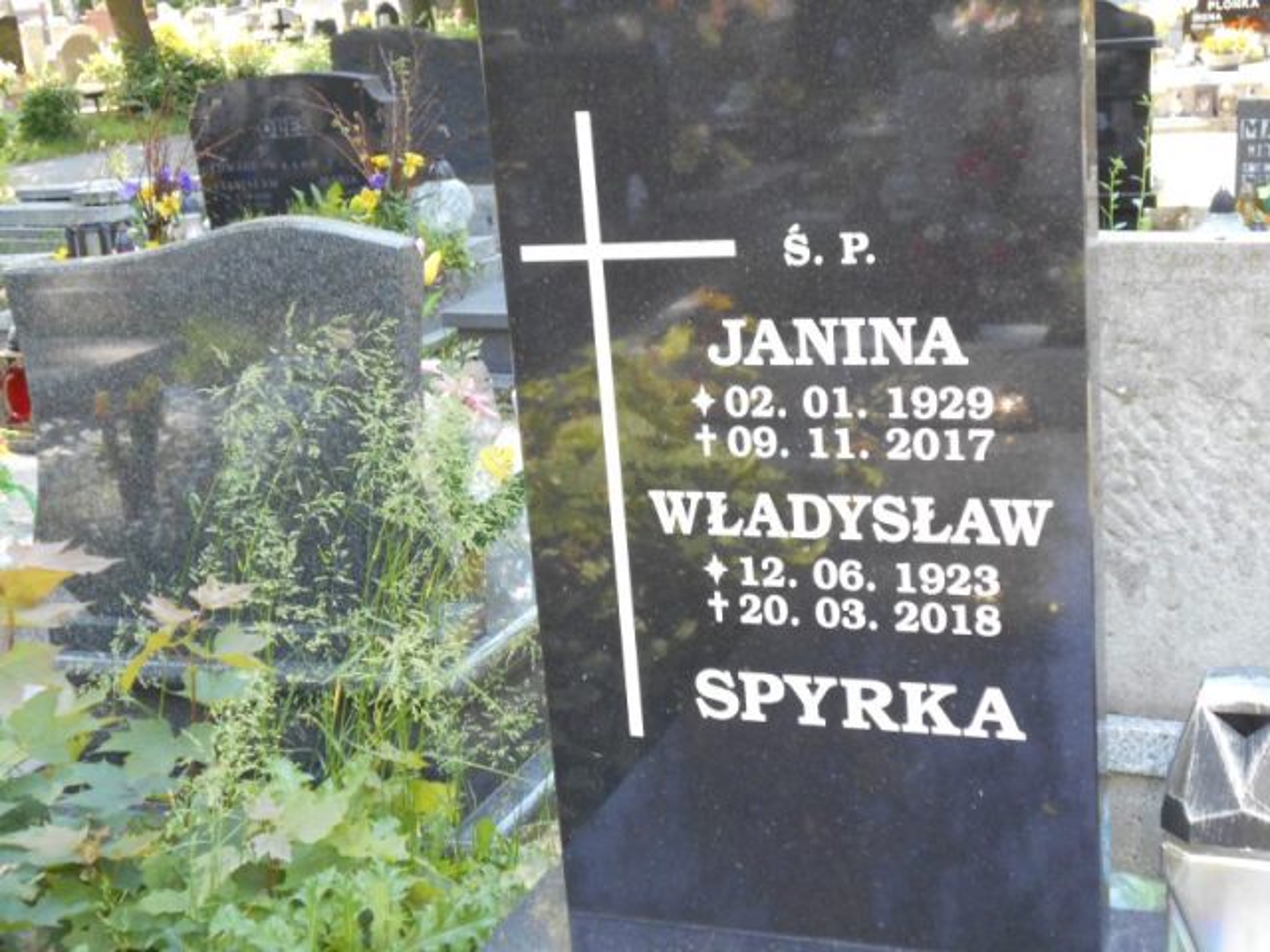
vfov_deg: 29.1
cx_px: 635
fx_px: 1834
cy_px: 476
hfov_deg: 38.2
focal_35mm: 50
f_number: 4.5
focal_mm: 8.8
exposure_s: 1/60
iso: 200
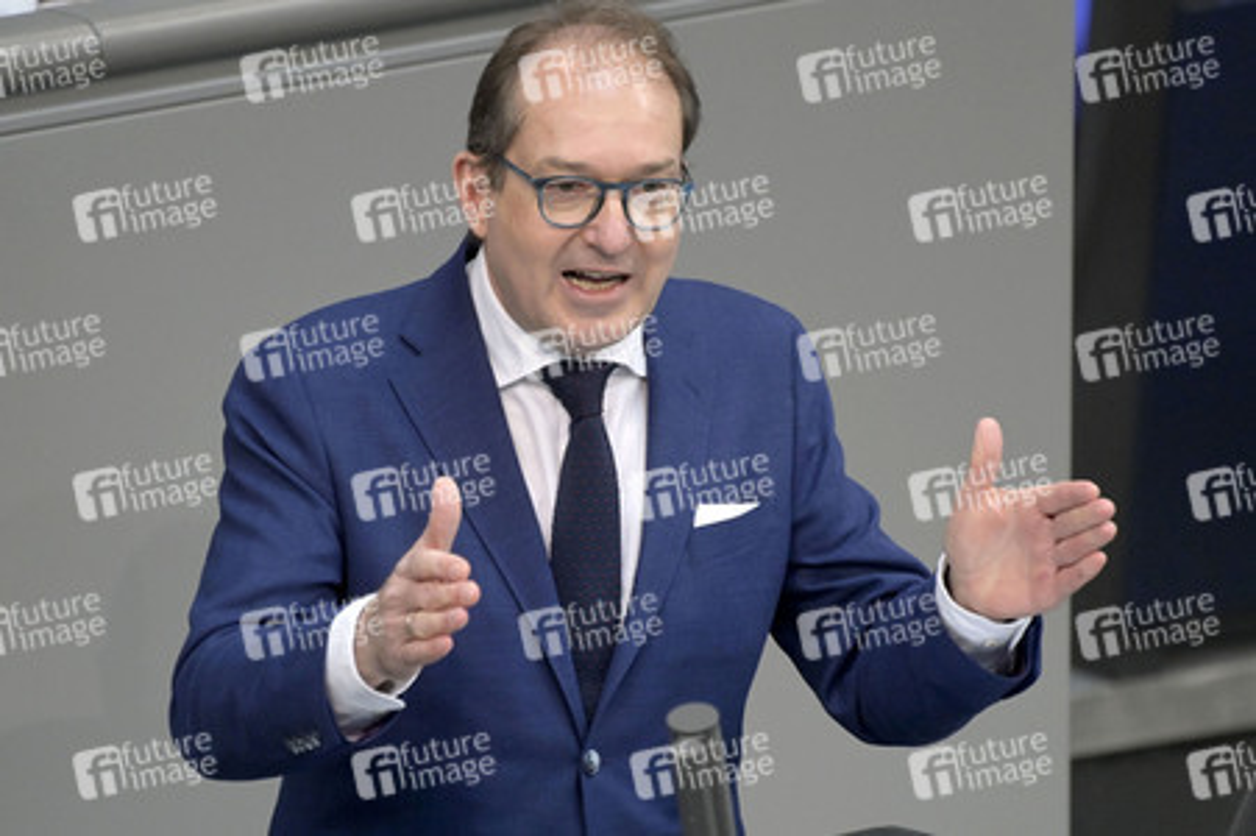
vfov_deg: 3.0
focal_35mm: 460
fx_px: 16037
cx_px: 628
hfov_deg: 4.5
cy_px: 418
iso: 8000
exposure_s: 1/400
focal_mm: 460
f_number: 5.6
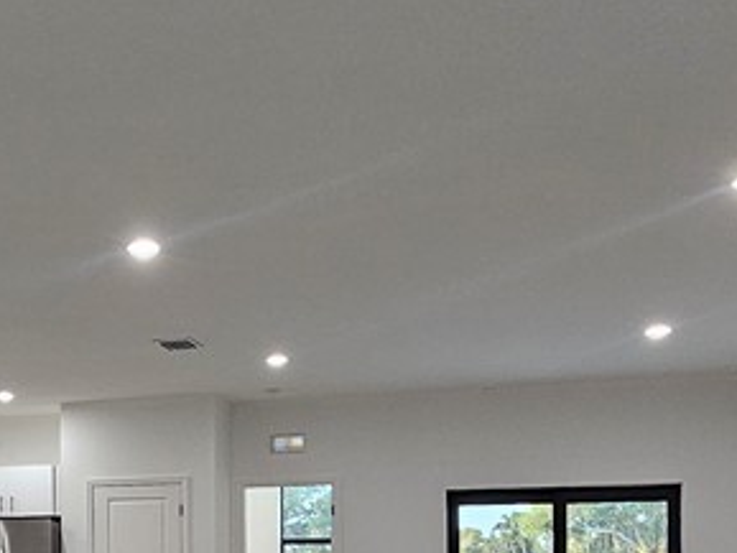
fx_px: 980
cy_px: 563
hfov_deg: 39.4
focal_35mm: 46
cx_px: 133
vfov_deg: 29.3
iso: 250
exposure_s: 1/60
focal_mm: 2.2
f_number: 2.2
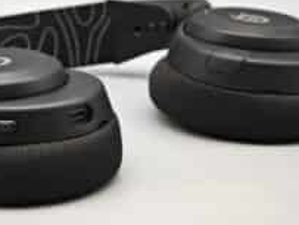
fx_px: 1246
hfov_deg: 13.6
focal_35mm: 144
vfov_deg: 10.3
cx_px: 68
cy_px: 112
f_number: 1.8
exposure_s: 1/100
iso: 64
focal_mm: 12.28
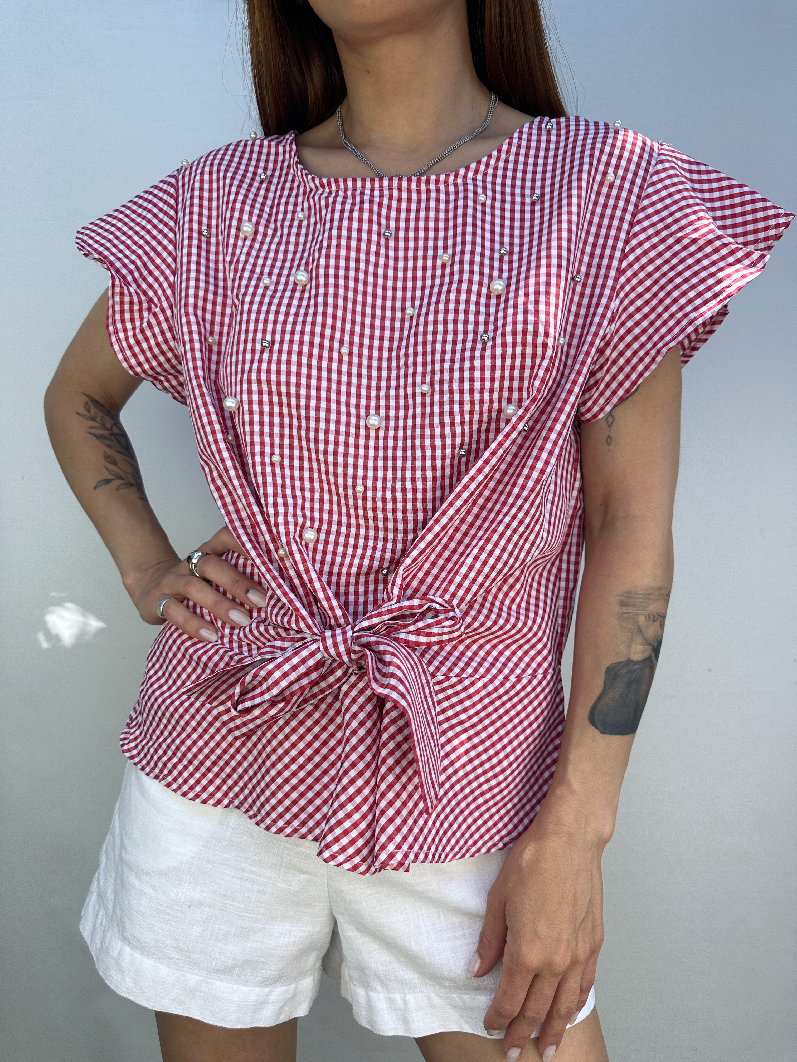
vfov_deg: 71.6
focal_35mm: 24
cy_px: 531
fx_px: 737
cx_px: 398
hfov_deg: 56.8
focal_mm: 6.86
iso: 80
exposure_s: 1/475
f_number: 1.78
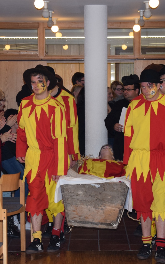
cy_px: 132
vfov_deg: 17.4
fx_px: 863
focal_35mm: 120
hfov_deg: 10.9
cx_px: 83
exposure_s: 1/80
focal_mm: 52
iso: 800
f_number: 5
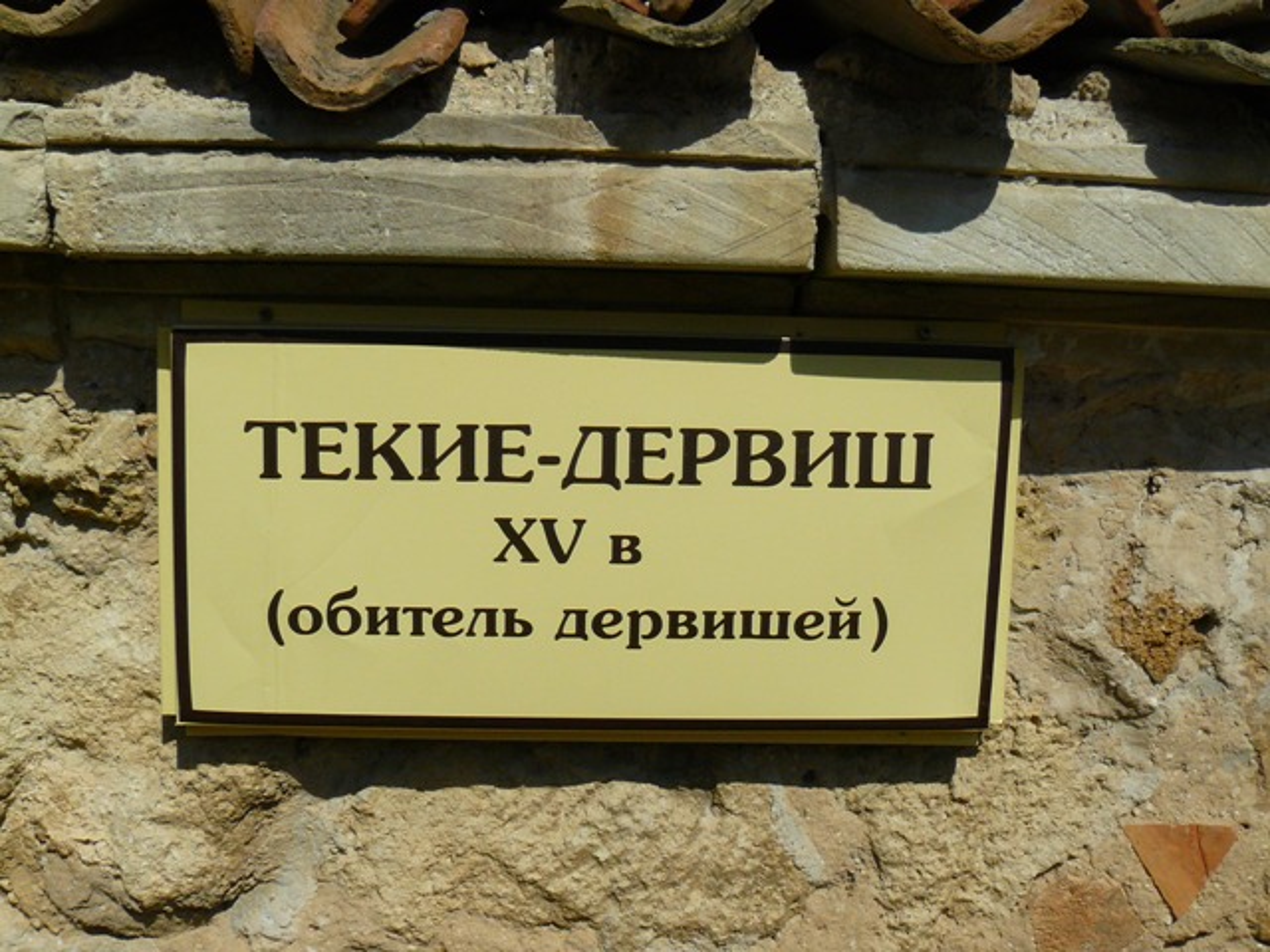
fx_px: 1321
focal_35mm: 36
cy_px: 476
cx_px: 635
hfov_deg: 51.4
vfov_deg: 39.7
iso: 200
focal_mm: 6
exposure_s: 1/1000
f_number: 8
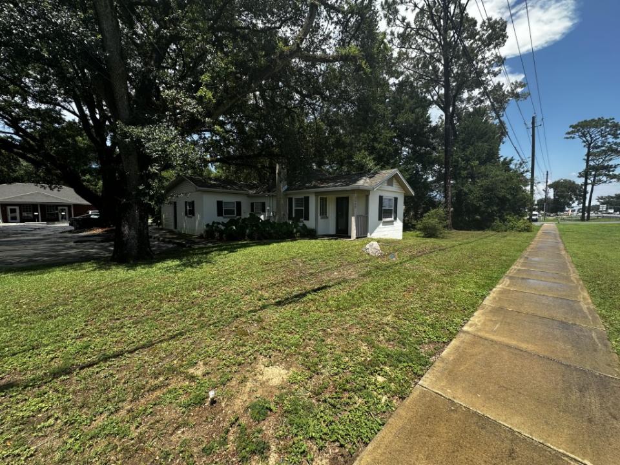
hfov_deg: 102.1
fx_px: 251
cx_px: 310
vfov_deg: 85.7
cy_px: 232
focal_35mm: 14
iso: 40
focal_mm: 2.22
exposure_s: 1/875
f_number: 2.2
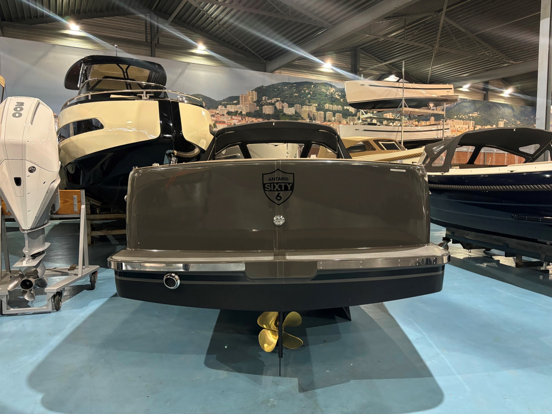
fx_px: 415
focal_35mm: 26
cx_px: 276
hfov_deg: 67.3
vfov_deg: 53.1
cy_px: 207
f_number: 1.6
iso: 400
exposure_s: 1/33
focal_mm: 5.96
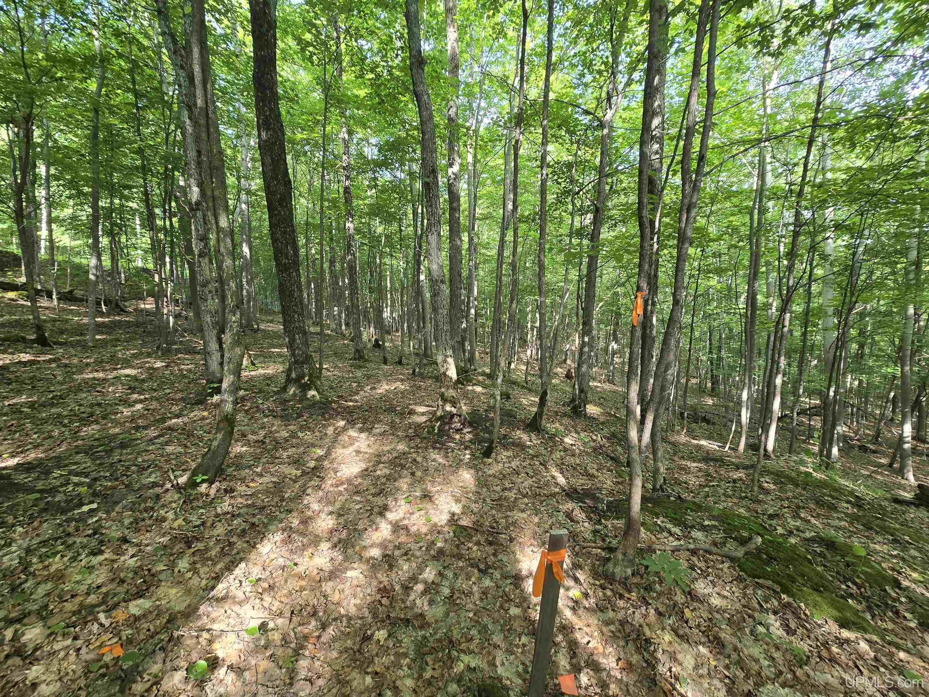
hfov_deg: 106.2
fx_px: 349
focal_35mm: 13
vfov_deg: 89.9
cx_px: 464
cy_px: 348
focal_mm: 2.2
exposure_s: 1/60
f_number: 2.2
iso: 64
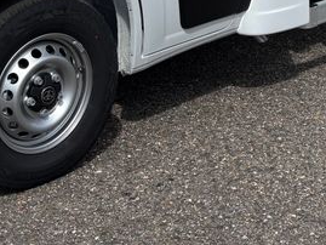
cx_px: 191
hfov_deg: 19.8
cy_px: -181
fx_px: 933
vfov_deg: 13.6
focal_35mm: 99
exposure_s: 1/6993
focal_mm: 5.96
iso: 50
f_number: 1.6
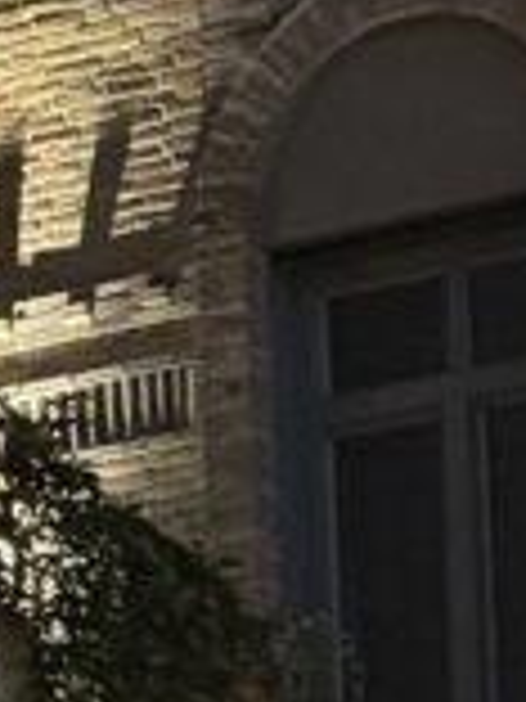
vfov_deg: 6.1
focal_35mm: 315
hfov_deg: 4.7
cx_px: -351
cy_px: 1467
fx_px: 6382
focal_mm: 6.76
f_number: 1.78
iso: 640
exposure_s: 1/25
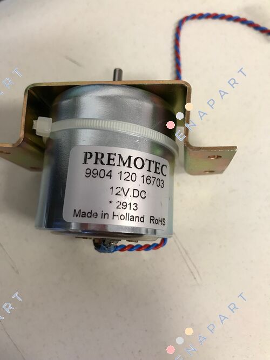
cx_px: 135
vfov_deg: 63.5
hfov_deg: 49.7
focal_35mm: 28
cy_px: 180
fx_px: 291
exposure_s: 1/17
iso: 40
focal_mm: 3.99
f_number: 1.8
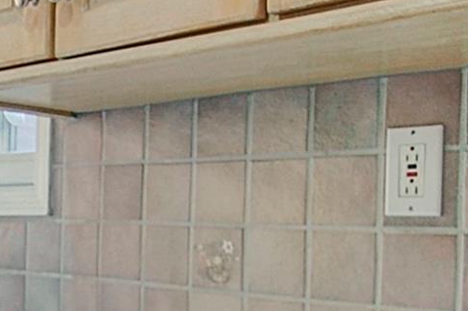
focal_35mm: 64
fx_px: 831
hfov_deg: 25.1
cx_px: -206
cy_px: 223
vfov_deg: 21.1
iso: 200
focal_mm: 10
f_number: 14
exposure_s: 1/10
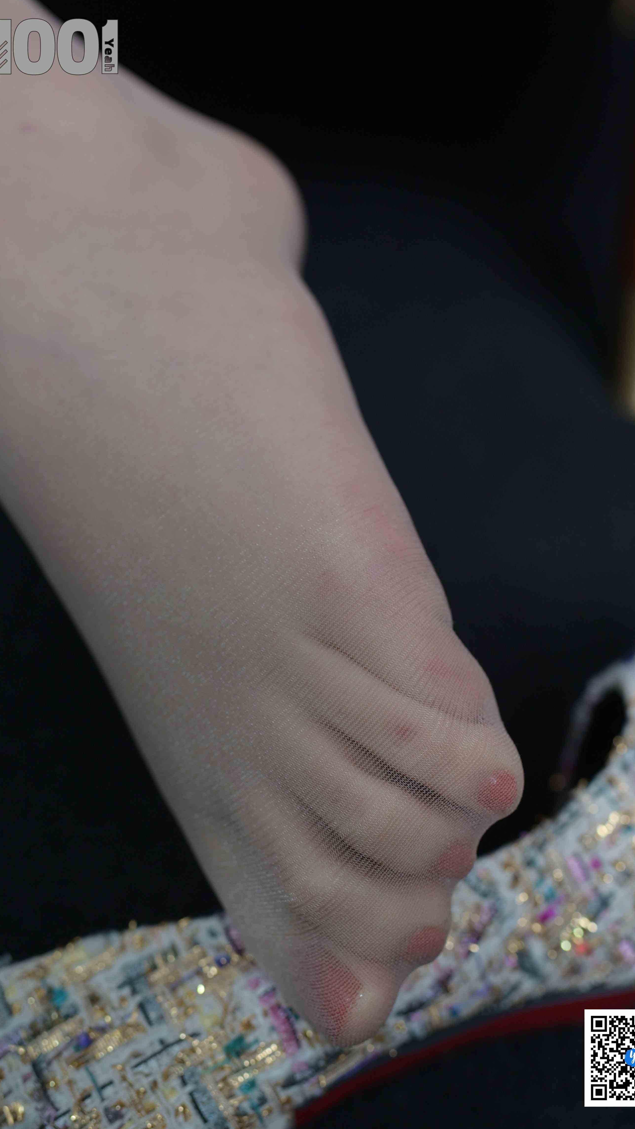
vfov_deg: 54.0
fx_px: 1108
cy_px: 567
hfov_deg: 32.0
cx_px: 339
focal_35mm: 37
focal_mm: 35
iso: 800
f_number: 4
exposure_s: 1/160
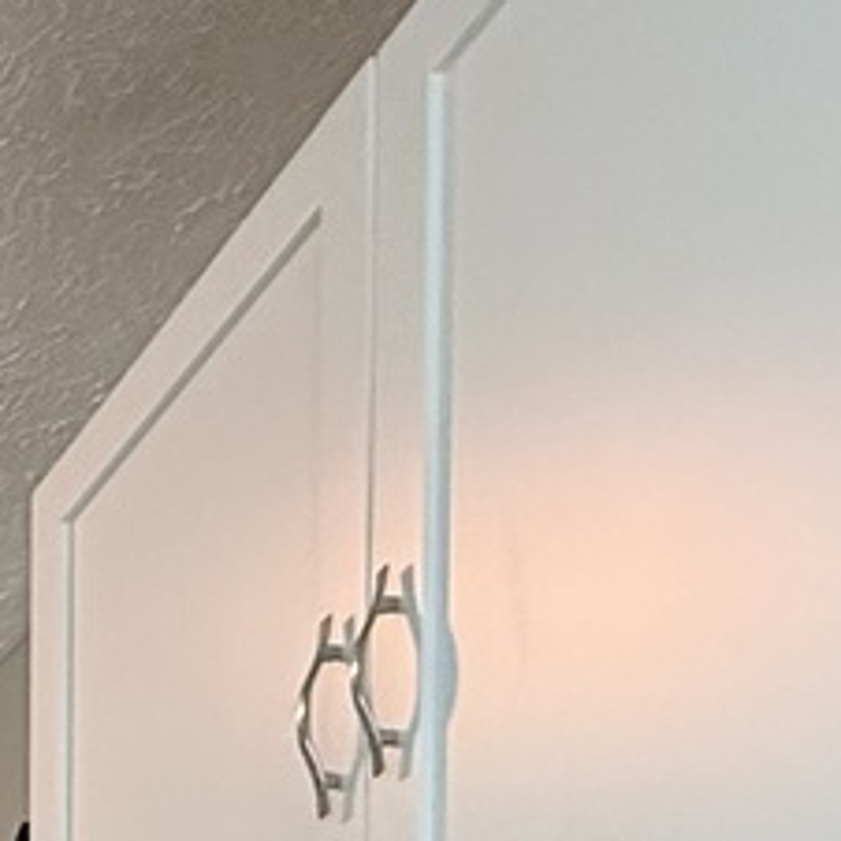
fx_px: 2171
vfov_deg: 16.2
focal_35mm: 79
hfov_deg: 16.1
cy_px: 1749
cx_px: -912
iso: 320
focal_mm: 2.22
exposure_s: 1/120
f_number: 2.2
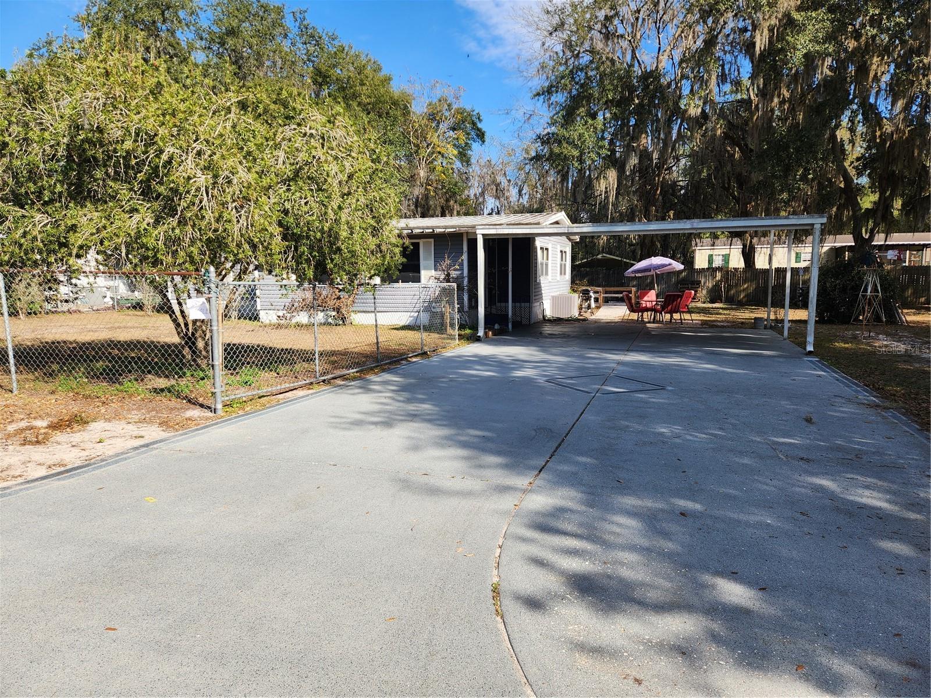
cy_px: 349
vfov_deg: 58.9
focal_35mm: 23
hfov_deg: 73.9
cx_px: 466
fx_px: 619
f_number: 1.8
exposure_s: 1/970
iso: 20
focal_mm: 5.4
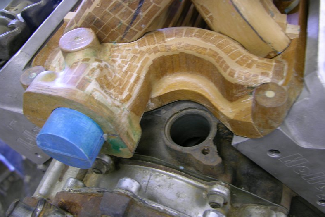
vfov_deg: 35.9
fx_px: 334
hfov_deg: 51.9
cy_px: 96
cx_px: 164
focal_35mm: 37
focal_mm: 8.9
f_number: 2.8
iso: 50
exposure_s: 1/4.7
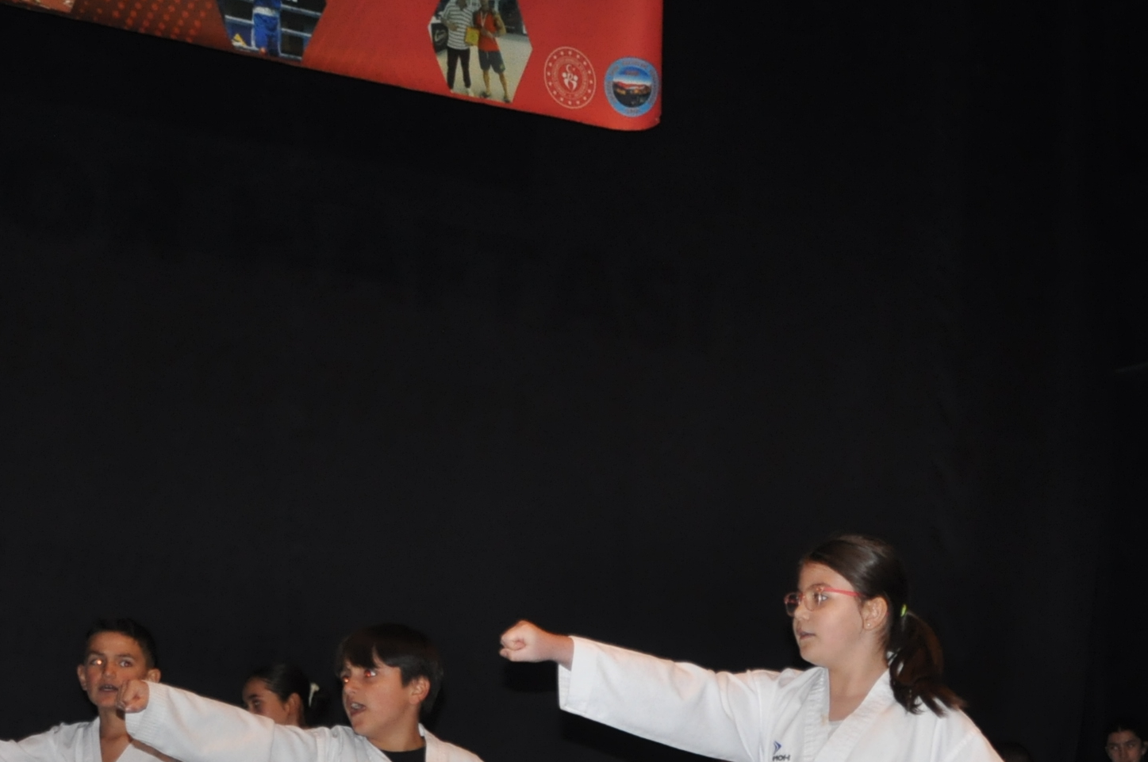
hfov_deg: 20.3
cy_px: 840
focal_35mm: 100
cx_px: 783
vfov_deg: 13.4
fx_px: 3185
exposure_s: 1/60
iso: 800
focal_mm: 30
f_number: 4
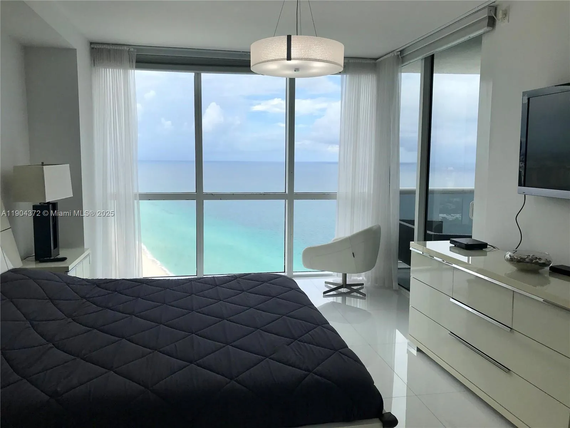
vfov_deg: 49.7
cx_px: 285
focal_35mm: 28
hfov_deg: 63.4
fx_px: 461
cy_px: 214
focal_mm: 3.99
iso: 20
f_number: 1.8
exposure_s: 1/791
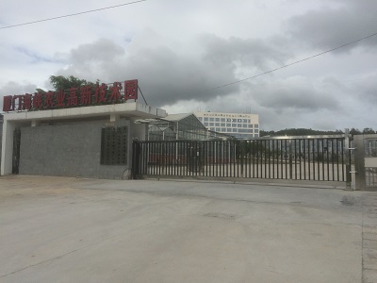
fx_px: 316
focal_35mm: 29
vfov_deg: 48.2
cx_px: 188
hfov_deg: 61.7
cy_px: 142
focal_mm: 4.15
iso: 32
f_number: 2.2
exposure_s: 1/2564
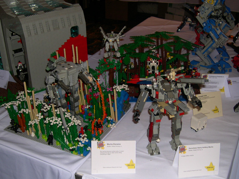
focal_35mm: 46
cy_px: 106
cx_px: 122
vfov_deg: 31.4
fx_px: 318
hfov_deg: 41.2
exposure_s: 1/60
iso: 100
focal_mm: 8
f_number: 2.8
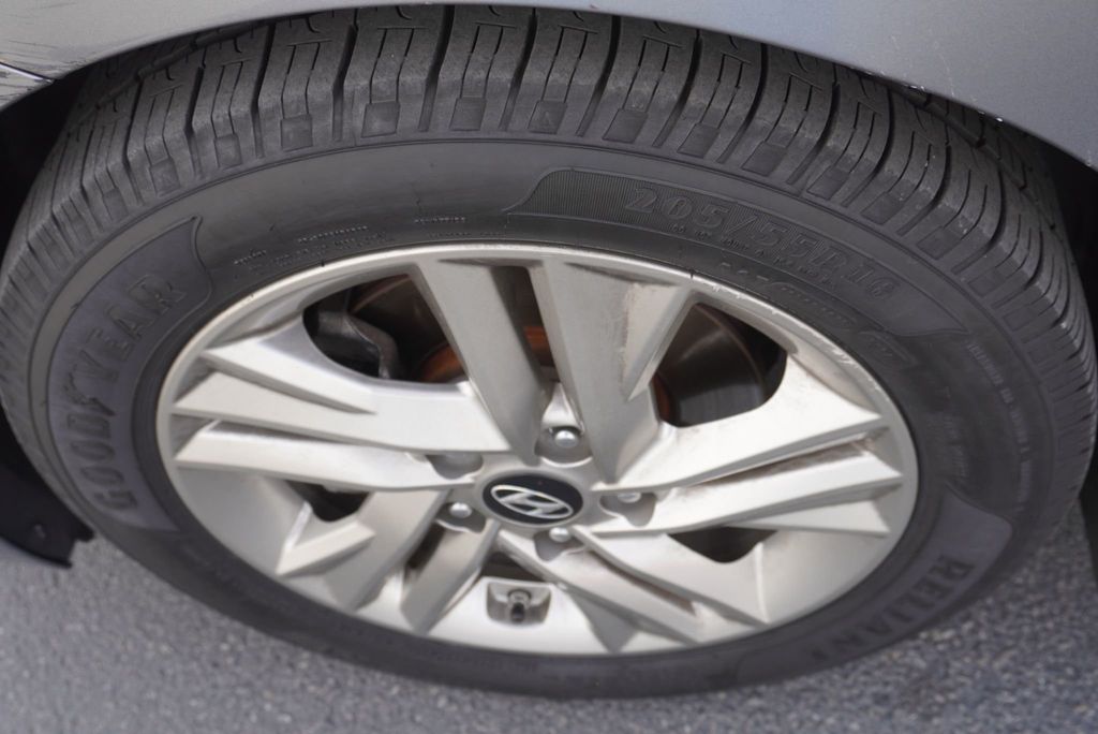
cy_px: 367
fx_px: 1053
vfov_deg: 38.4
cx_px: 549
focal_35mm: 34
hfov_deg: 55.1
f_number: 5
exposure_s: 1/80
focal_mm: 23
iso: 100
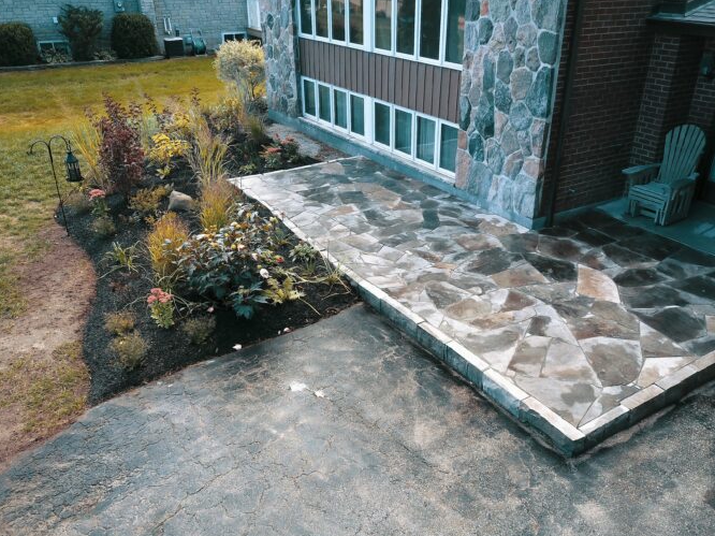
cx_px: 389
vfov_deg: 46.7
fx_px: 619
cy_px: 286
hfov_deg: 59.9
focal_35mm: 30
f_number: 2.2
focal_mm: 4.73
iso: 100
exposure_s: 1/200
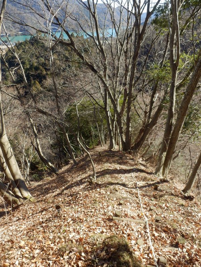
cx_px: 100
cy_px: 134
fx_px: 186
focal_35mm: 24
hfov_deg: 56.8
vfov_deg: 71.6
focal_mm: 4.2
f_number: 3
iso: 80
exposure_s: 1/320
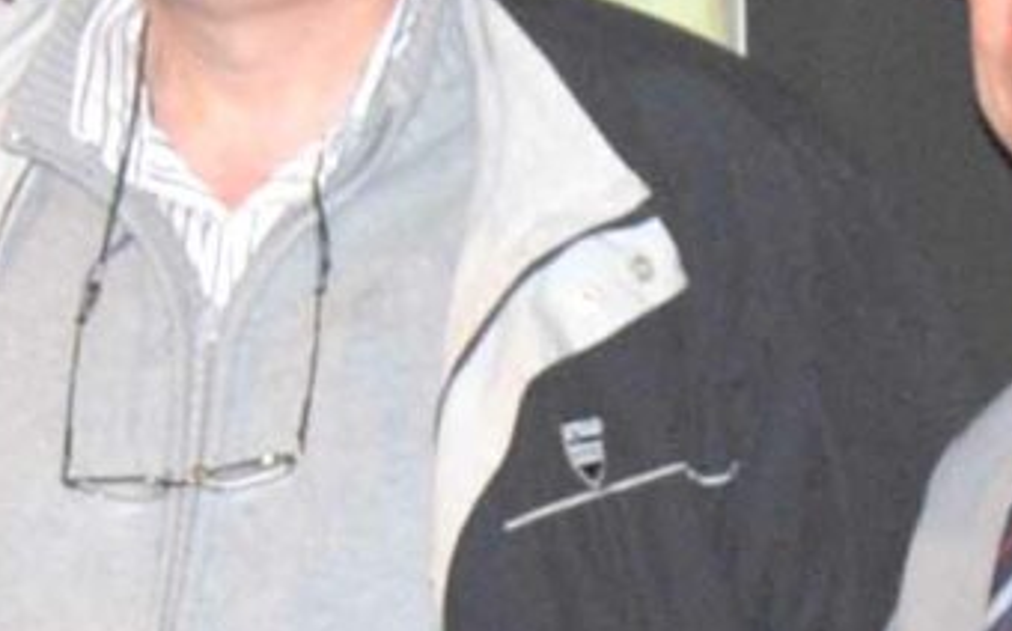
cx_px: 822
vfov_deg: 4.3
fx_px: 8269
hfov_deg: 7.0
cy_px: 1244
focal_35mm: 300
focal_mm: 26
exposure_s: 1/60
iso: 200
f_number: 4
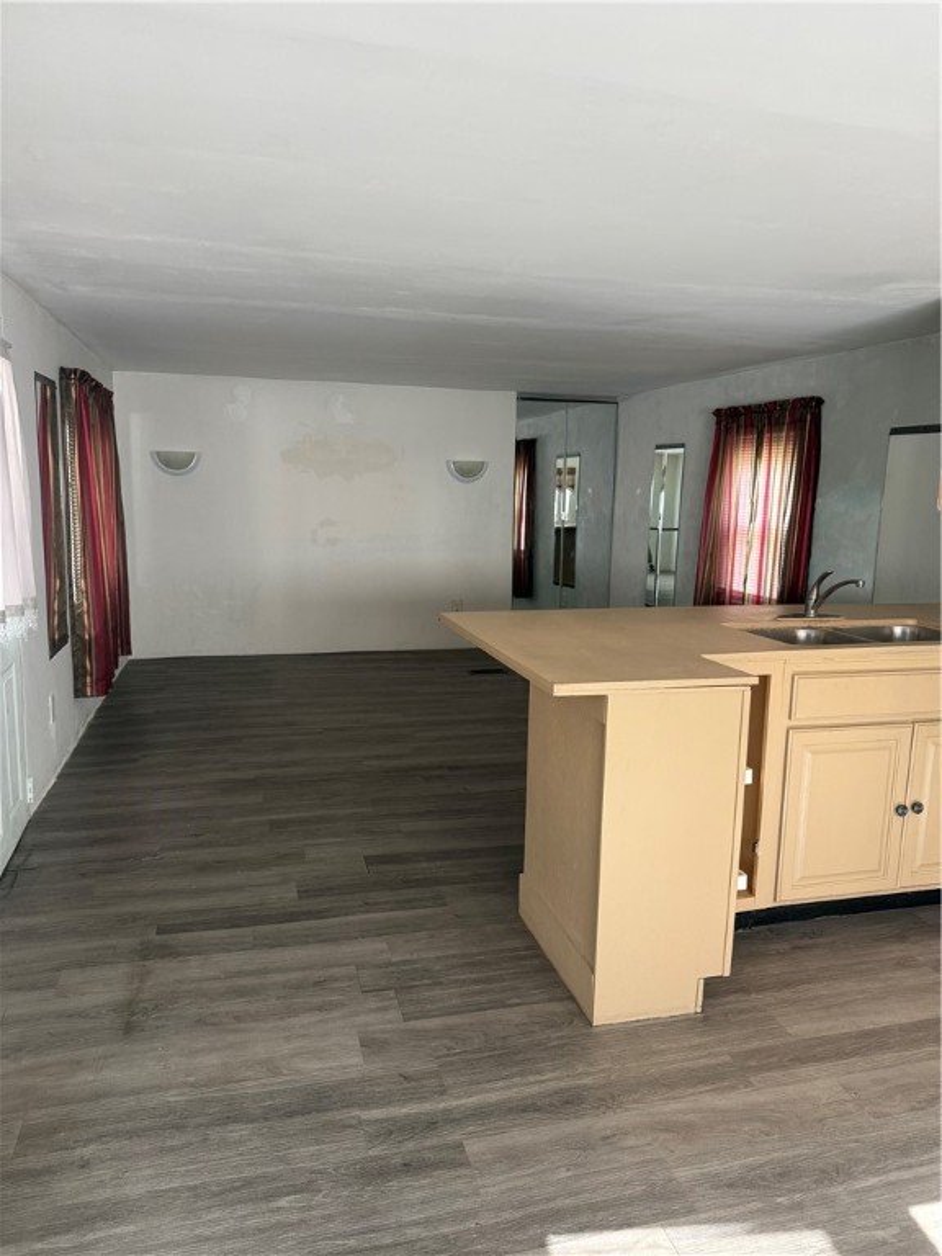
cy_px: 628
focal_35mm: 24
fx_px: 871
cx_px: 471
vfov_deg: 71.6
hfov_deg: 56.8
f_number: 1.78
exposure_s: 1/114
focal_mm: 6.76
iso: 200
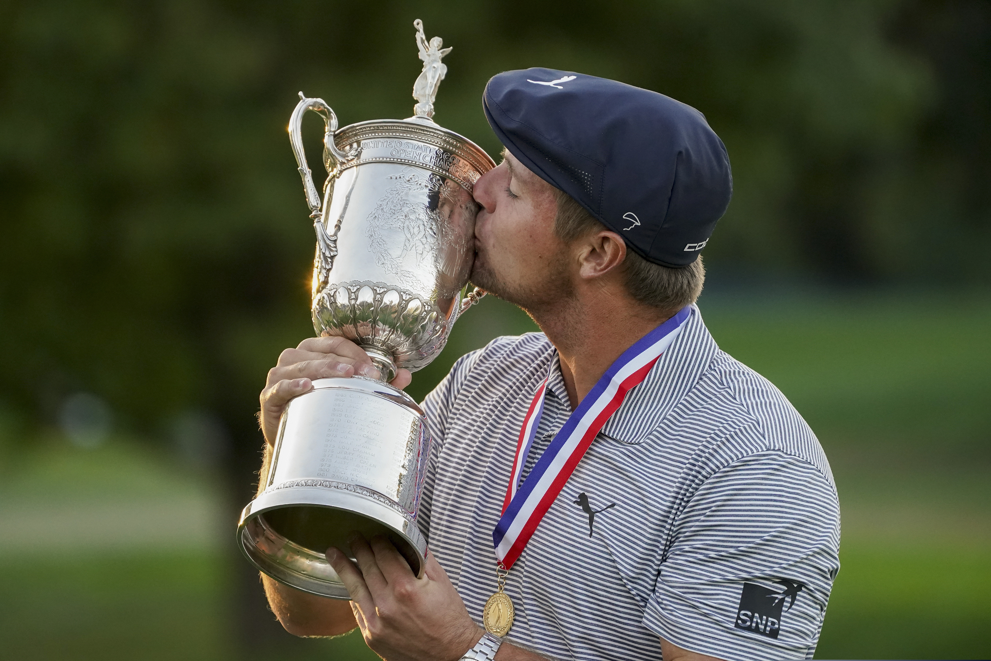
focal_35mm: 483
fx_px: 13295
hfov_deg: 4.3
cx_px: 496
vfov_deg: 2.8
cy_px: 330
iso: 4000
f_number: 8
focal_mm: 483
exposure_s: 1/500
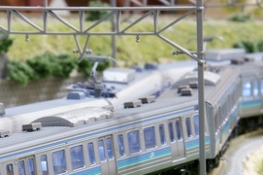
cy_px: 139
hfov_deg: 6.0
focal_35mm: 341
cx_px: 66
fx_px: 2488
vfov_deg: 4.0
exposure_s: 13
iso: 100
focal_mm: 110
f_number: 32
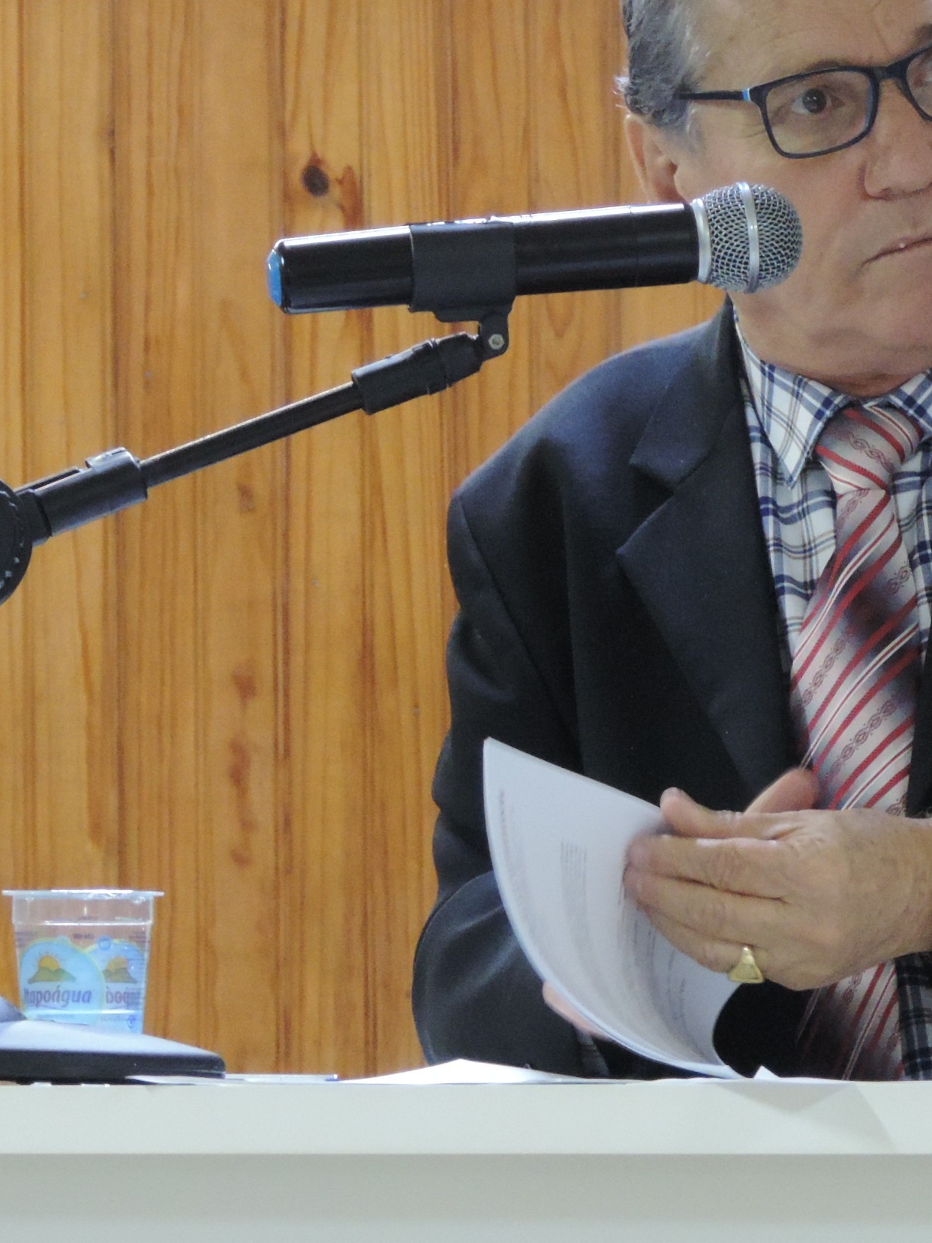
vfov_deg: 3.7
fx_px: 19457
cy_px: 486
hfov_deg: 2.7
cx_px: 1035
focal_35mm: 542
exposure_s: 1/6
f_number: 4.7
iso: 800
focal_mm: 49
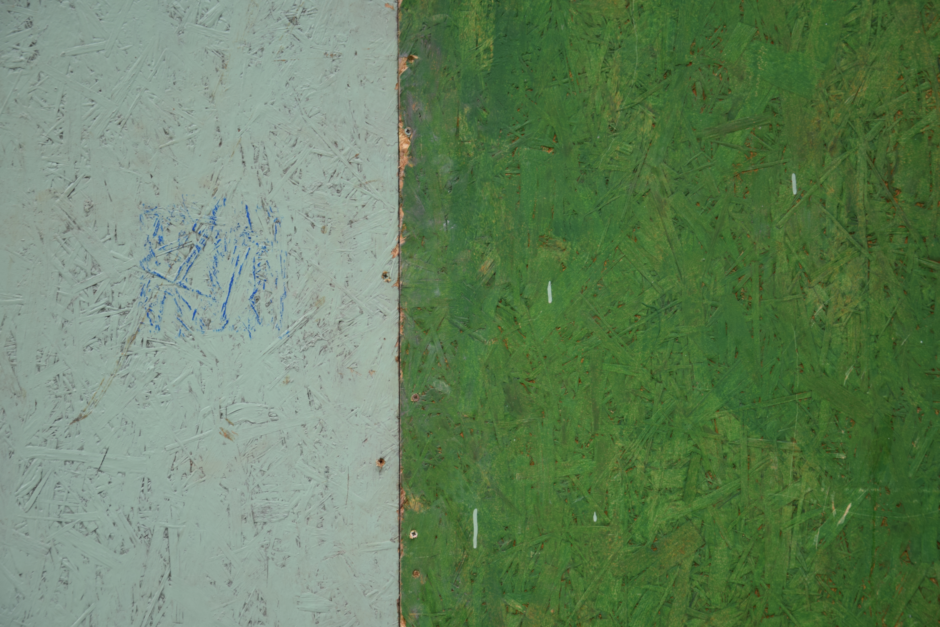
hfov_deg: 23.4
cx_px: 470
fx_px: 2271
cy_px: 314
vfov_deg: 15.7
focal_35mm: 87
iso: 100
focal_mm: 58
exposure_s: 1/160
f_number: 5
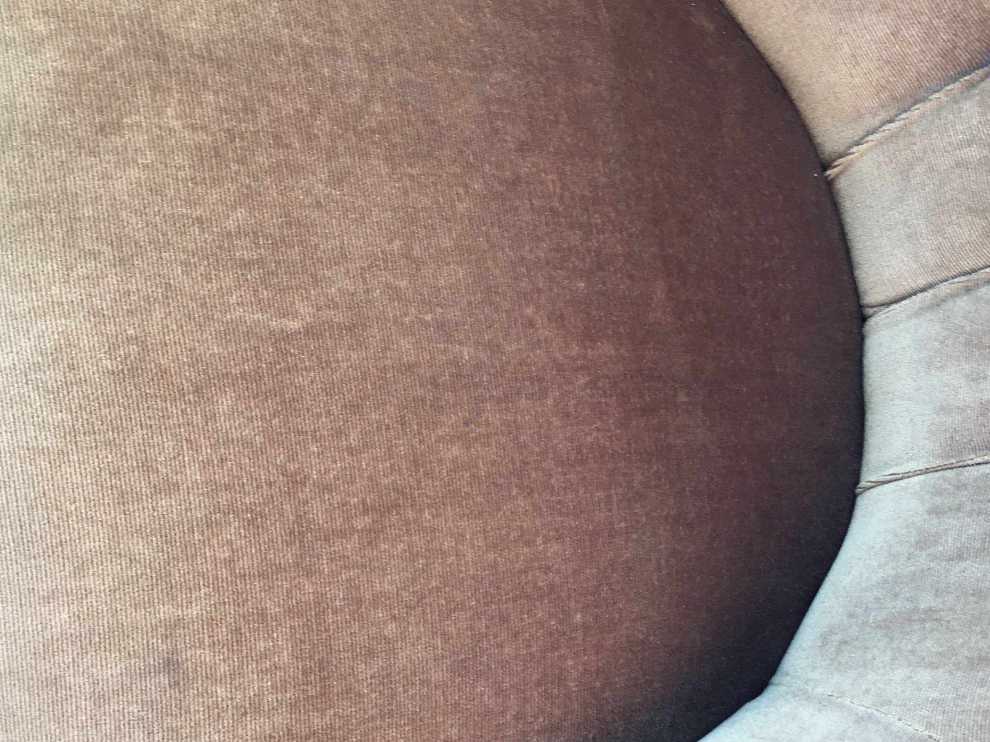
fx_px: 1173
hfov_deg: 45.8
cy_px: 511
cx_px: 507
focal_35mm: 41
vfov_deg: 34.7
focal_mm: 4.15
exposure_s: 1/100
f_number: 2.2
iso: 40
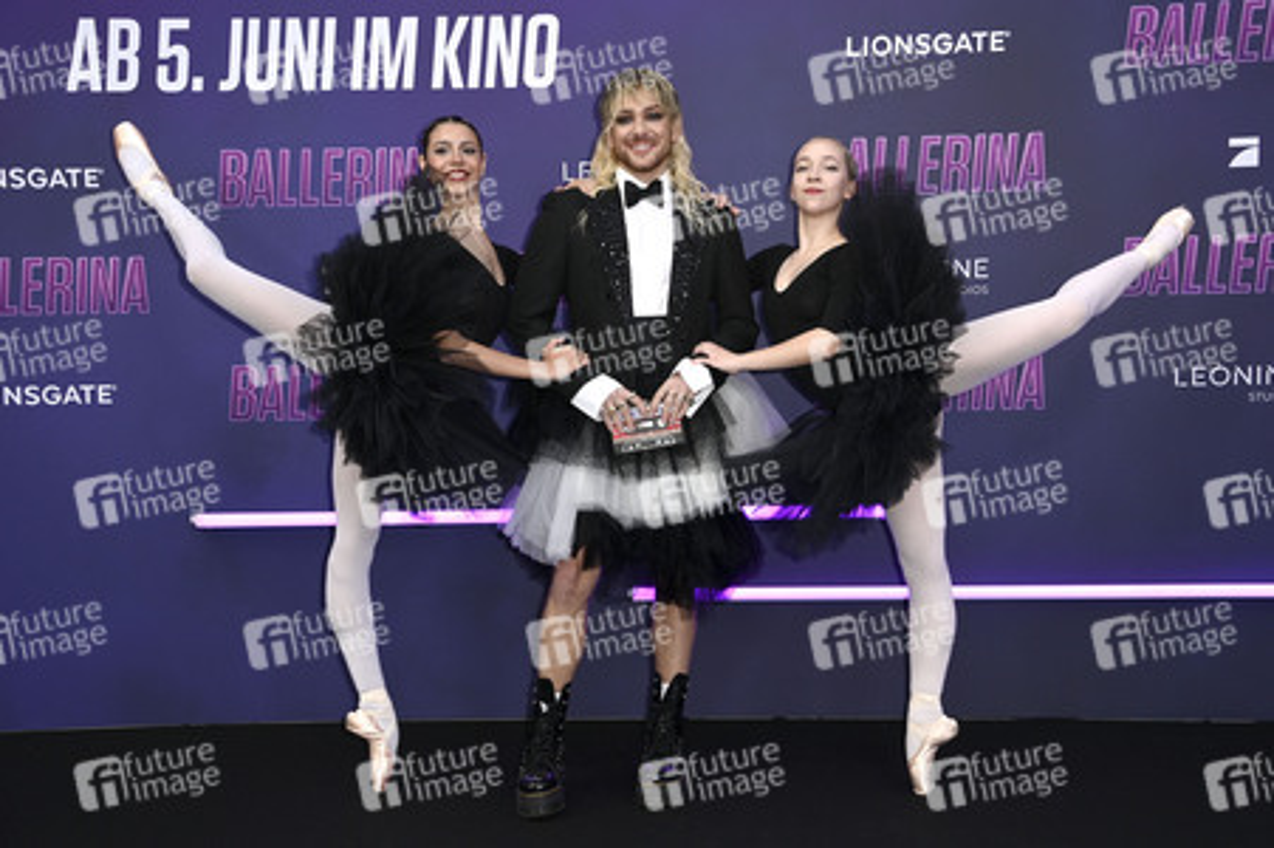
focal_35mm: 50
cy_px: 424
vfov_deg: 27.0
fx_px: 1768
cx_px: 637
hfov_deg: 39.6
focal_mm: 50
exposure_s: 1/250
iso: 320
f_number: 5.6
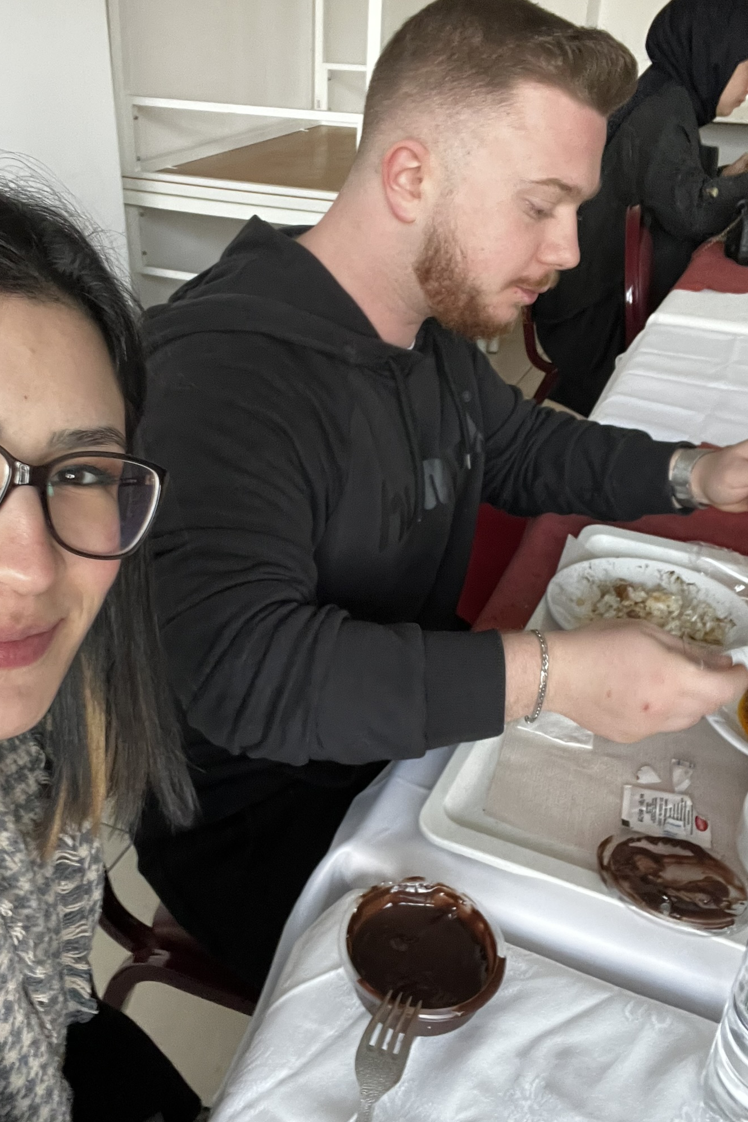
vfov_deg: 58.7
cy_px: 573
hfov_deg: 41.0
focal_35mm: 32
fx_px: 997
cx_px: 326
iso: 500
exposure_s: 1/30
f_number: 2.2
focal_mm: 2.71
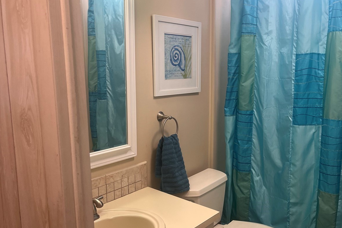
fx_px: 352
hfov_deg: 51.2
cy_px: 125
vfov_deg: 35.9
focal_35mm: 37
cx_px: 219
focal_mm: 5.1
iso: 64
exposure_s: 1/60
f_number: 1.6
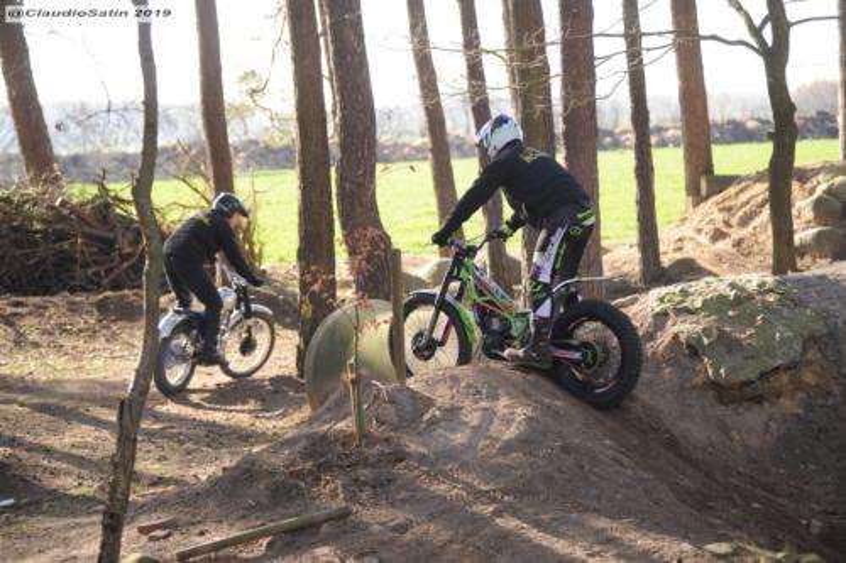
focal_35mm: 95
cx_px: 423
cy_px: 282
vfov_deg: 14.4
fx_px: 2232
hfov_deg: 21.5
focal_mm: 95
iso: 250
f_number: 3.2
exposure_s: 1/400
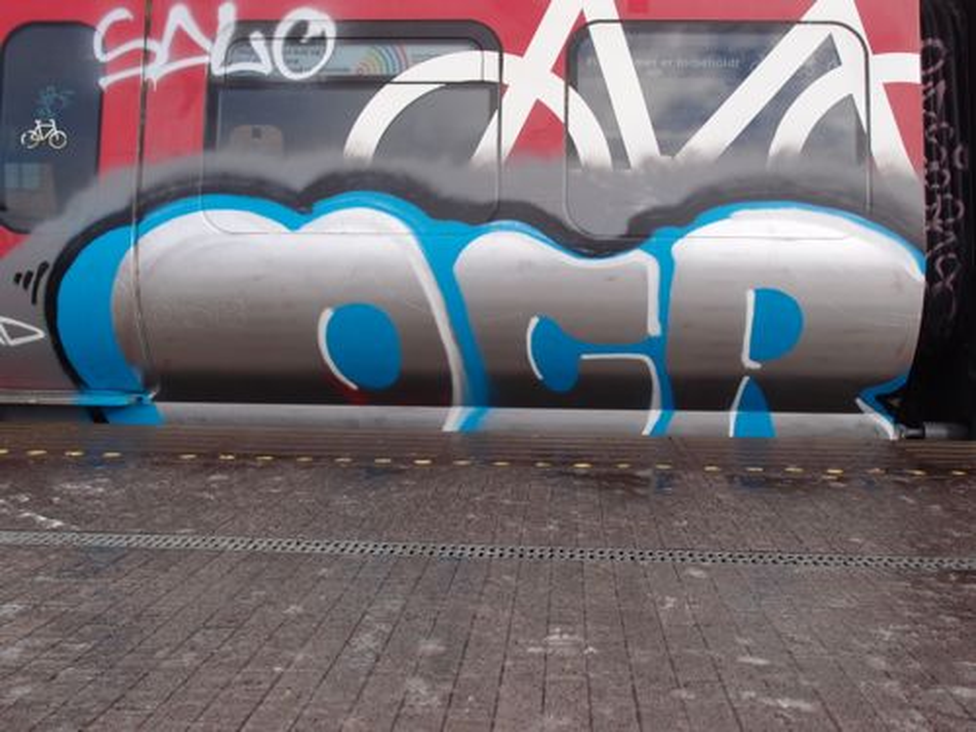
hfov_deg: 56.8
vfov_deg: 44.2
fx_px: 902
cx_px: 488
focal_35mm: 32
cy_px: 366
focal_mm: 6.87
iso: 100
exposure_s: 1/500
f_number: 3.2
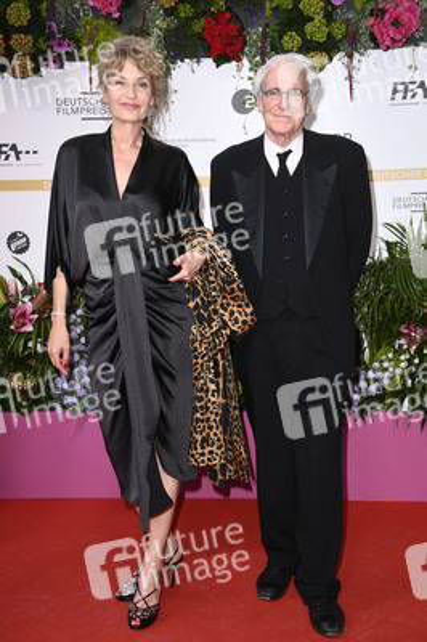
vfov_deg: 34.5
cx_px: 214
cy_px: 321
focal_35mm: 58
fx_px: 1034
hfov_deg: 23.3
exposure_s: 1/250
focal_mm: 58
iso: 400
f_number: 5.6
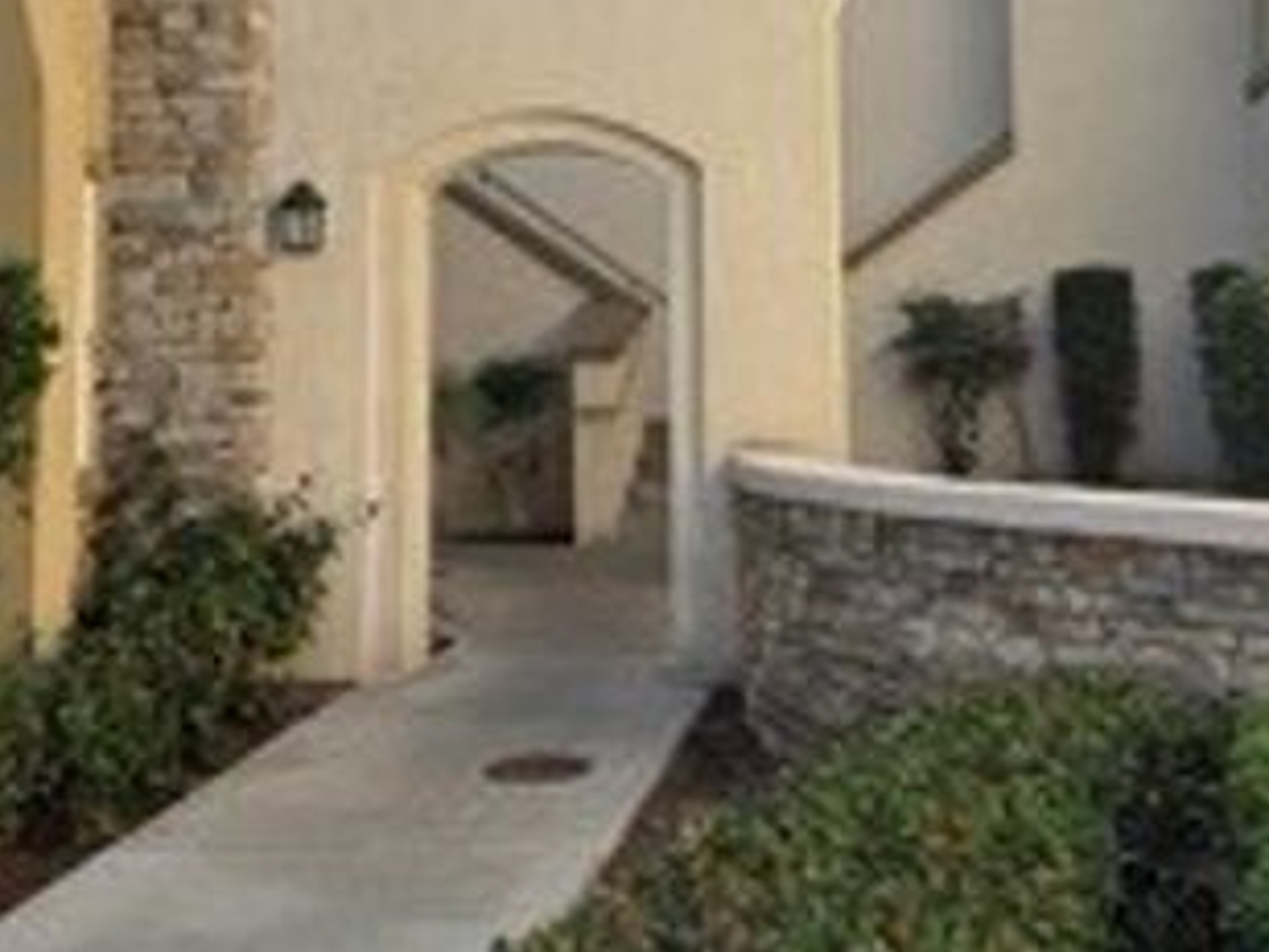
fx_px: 1906
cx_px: 684
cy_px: 122
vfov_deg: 27.2
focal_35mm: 52
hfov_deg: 36.8
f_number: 1.78
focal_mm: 6.76
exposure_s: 1/1767
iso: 80
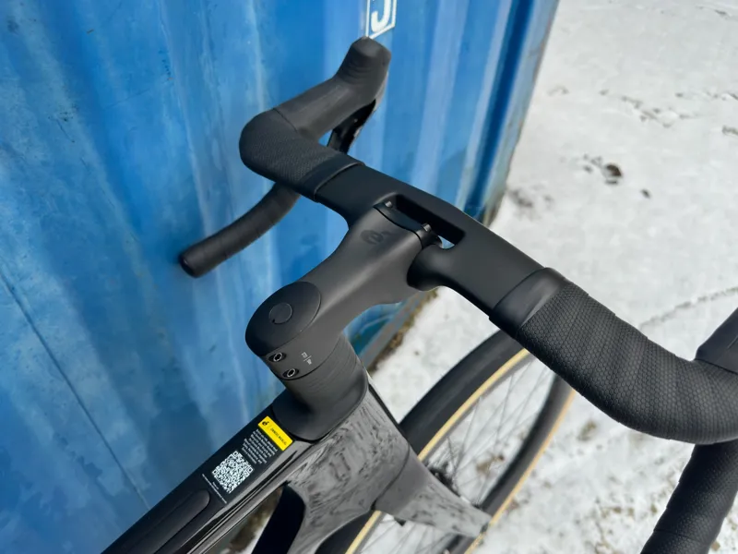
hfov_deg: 71.6
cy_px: 277
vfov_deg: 56.8
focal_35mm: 24
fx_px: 512
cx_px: 369
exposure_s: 1/619
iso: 80
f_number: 1.78
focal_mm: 6.86
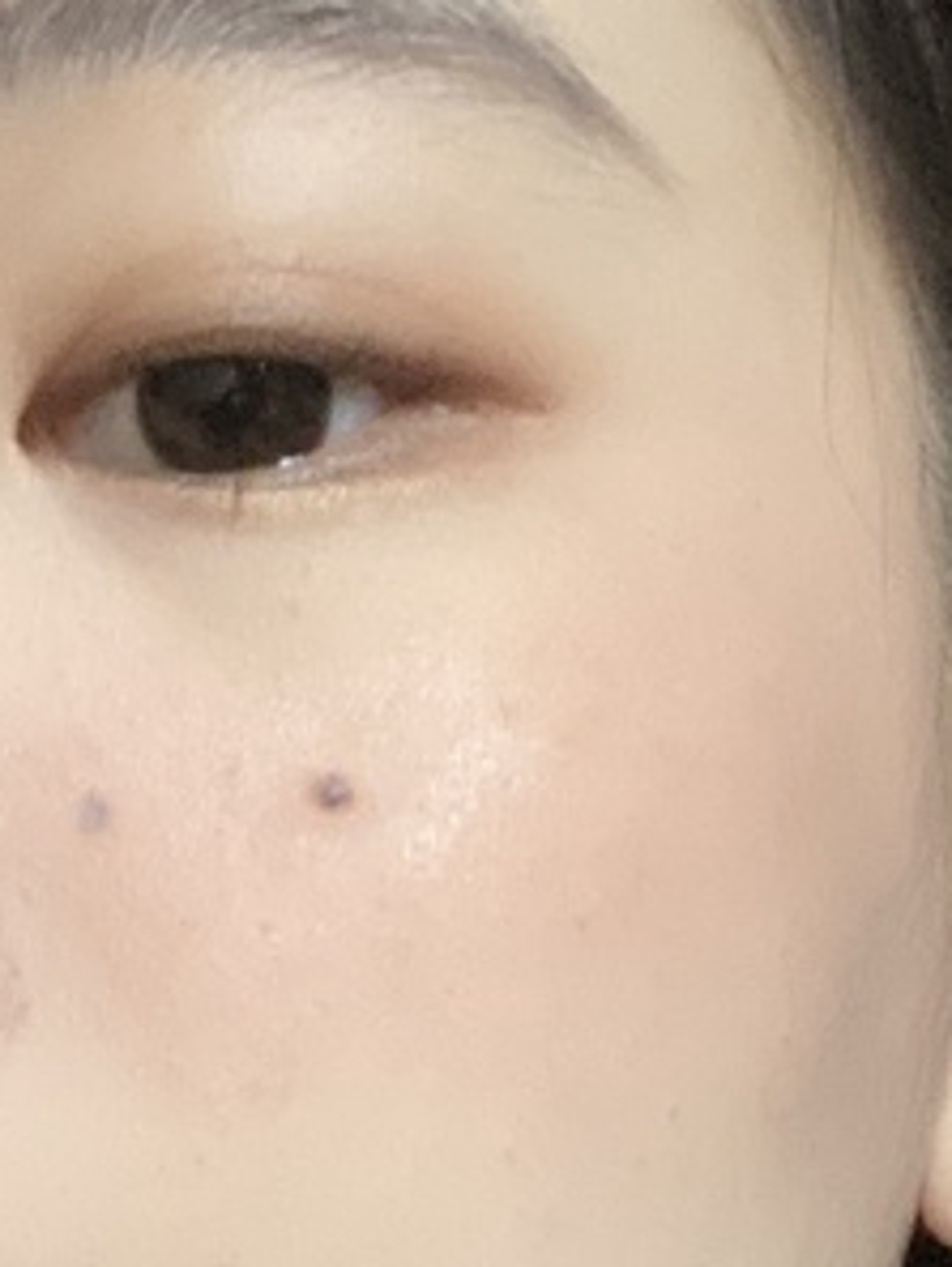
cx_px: 538
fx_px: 3994
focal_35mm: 109
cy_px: 1386
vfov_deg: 17.4
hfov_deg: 13.6
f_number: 2.2
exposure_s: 1/33
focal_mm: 2.71
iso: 400
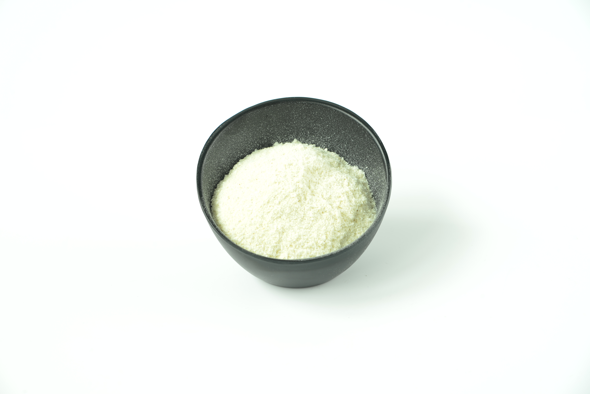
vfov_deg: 12.5
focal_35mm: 110
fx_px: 1803
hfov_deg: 18.6
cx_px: 295
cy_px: 197
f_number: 10
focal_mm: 110
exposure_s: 1/8
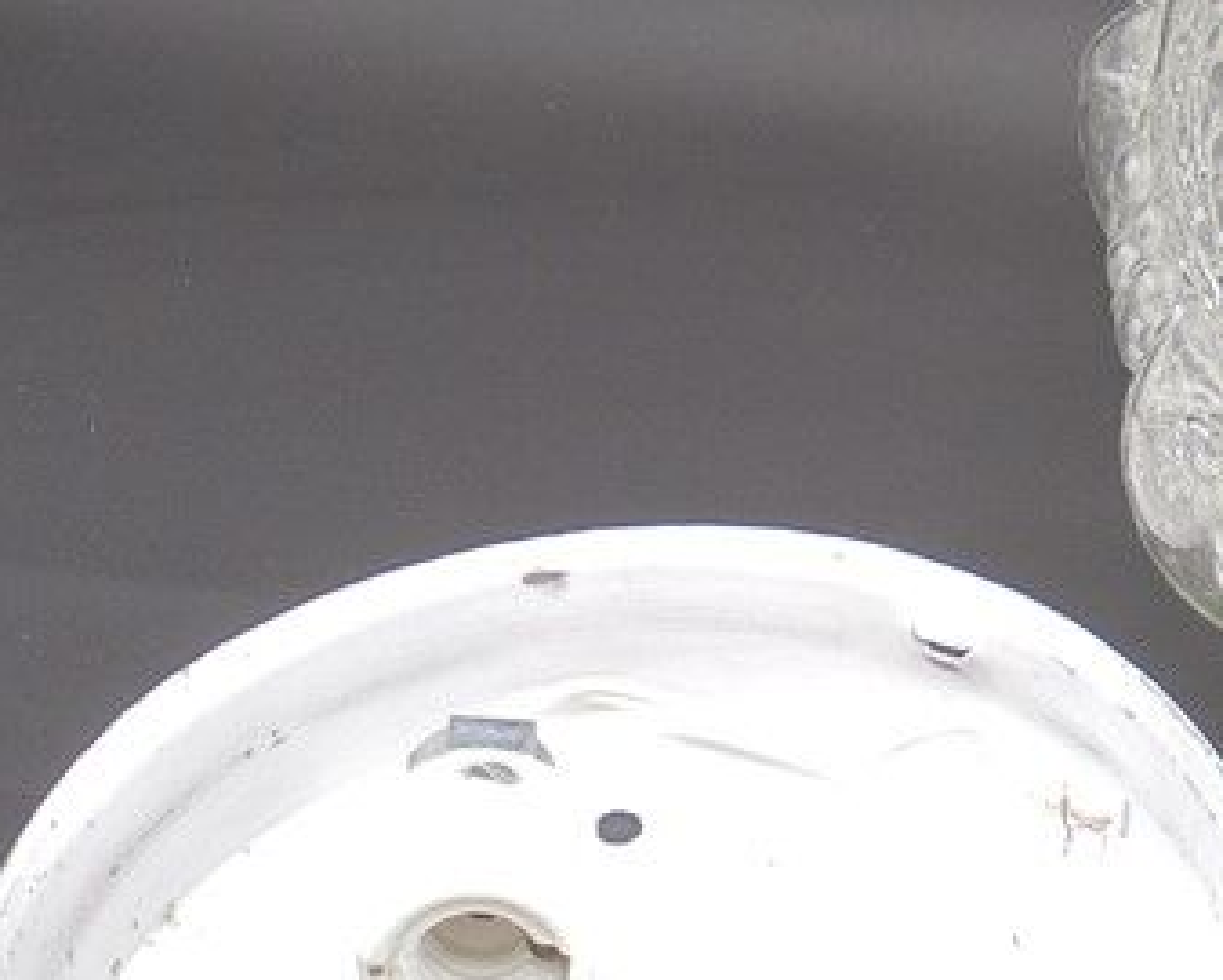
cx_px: 1332
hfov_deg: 18.6
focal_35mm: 99
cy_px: 641
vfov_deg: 15.5
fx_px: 3585
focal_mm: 6.9
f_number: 4.2
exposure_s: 1/30
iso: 100
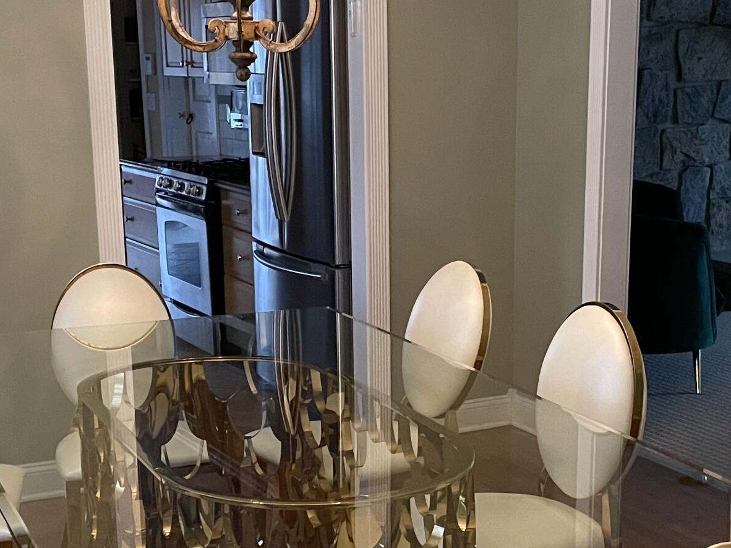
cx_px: 411
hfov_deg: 29.4
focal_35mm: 66
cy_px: 407
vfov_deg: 22.1
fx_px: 1393
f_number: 1.6
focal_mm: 4.2
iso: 500
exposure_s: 1/60
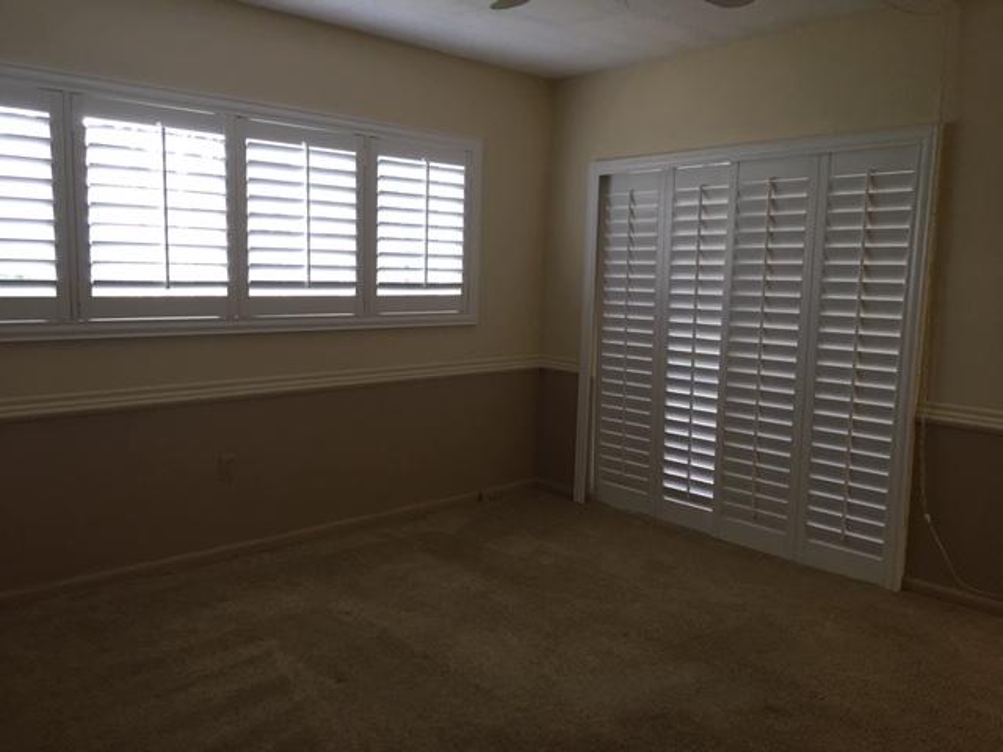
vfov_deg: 48.2
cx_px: 502
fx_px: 840
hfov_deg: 61.7
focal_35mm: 29
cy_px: 376
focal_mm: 4.15
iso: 100
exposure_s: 1/30
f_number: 2.2
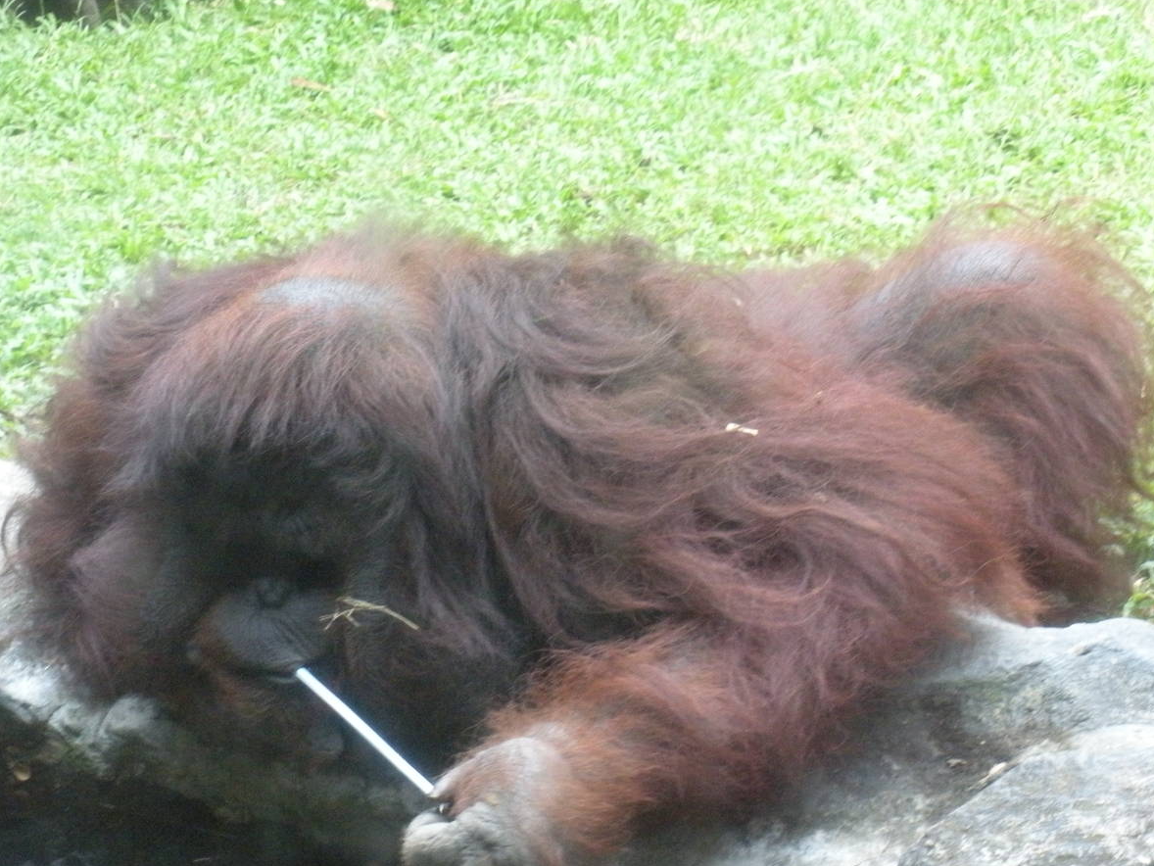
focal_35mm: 110
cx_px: 500
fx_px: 3668
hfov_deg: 17.9
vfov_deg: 13.4
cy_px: 578
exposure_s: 1/49.4
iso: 400
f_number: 4.8
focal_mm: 14.2
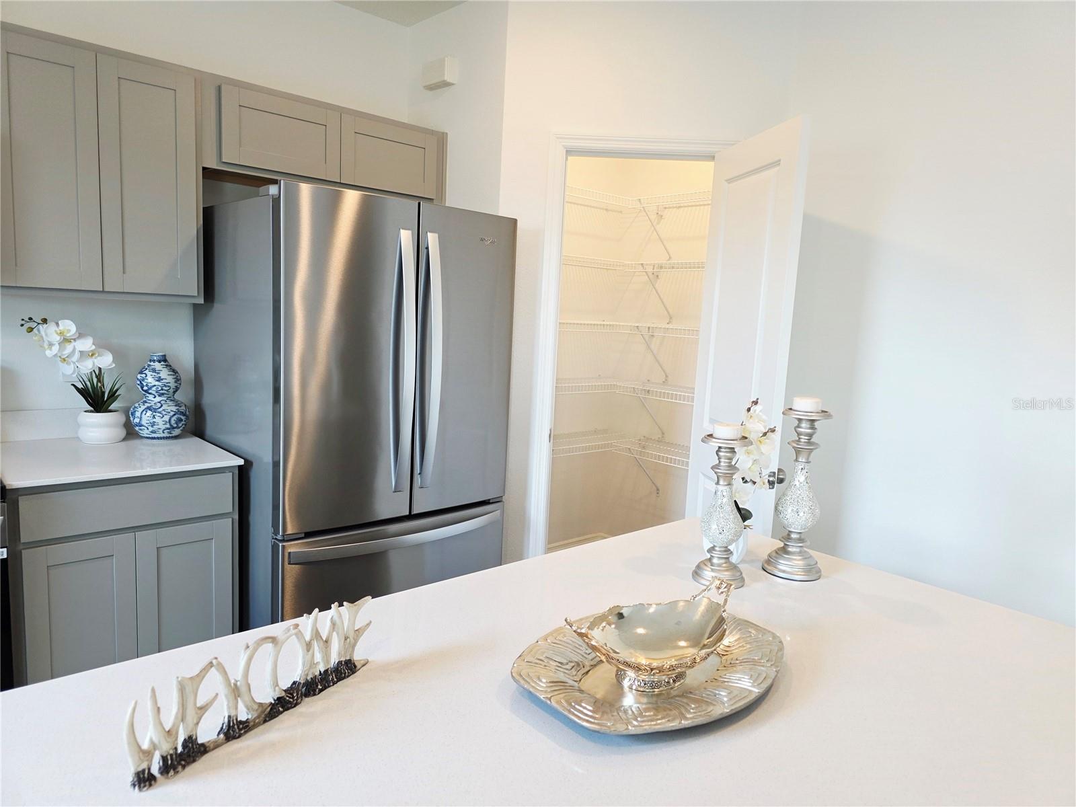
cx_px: 538
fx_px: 715
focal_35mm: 23
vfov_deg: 58.9
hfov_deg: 73.9
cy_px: 404
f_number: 1.7
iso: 100
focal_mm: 6.3
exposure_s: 1/120
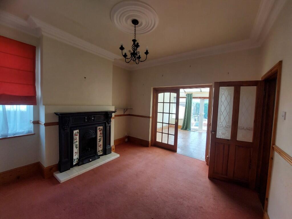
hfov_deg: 106.2
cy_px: 110
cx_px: 146
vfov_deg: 89.9
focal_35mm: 13
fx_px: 110
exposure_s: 1/50
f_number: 2.2
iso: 64
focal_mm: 1.74
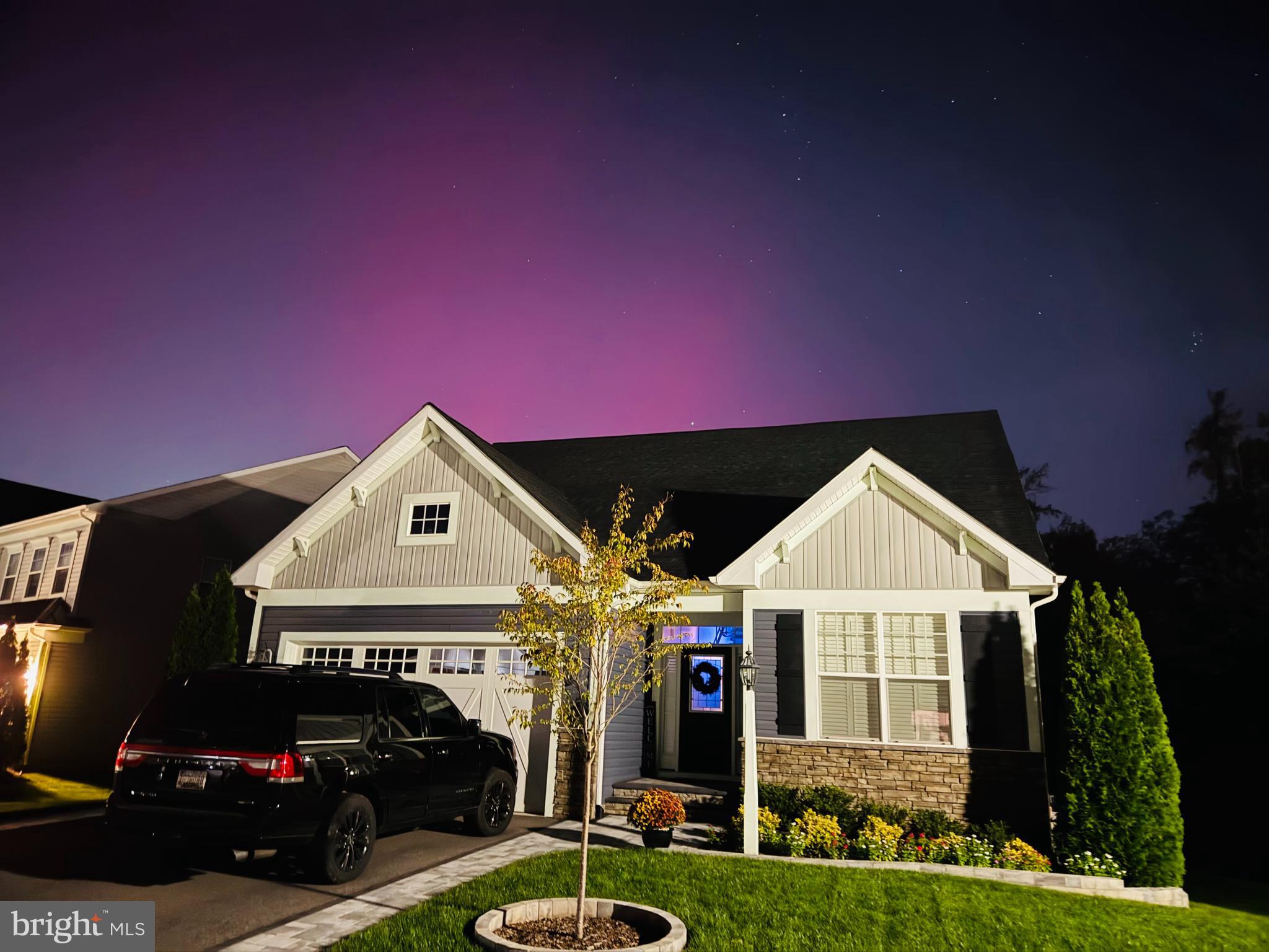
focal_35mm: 24
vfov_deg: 56.8
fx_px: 880
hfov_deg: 71.6
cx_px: 634
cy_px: 476
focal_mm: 6.76
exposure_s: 1/2
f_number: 1.78
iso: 1600
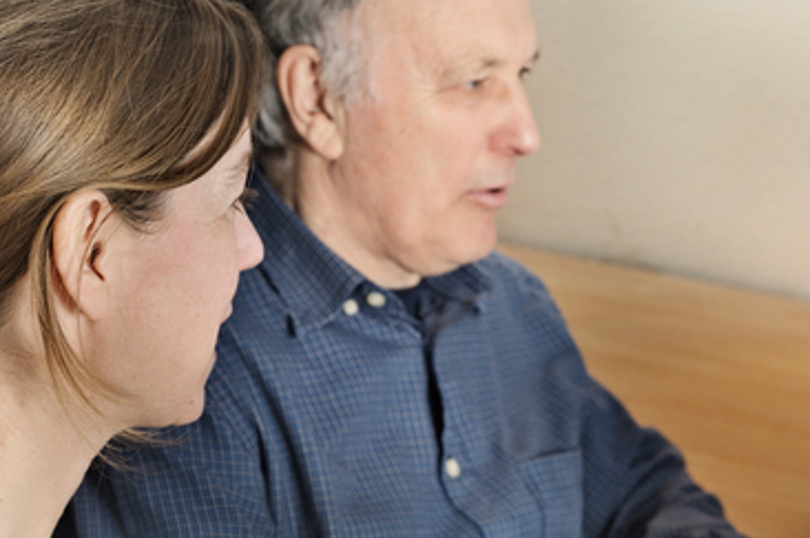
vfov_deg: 13.7
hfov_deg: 20.4
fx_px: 2225
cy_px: 416
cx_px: 650
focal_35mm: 99
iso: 200
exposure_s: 1/60
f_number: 5.6
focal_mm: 50
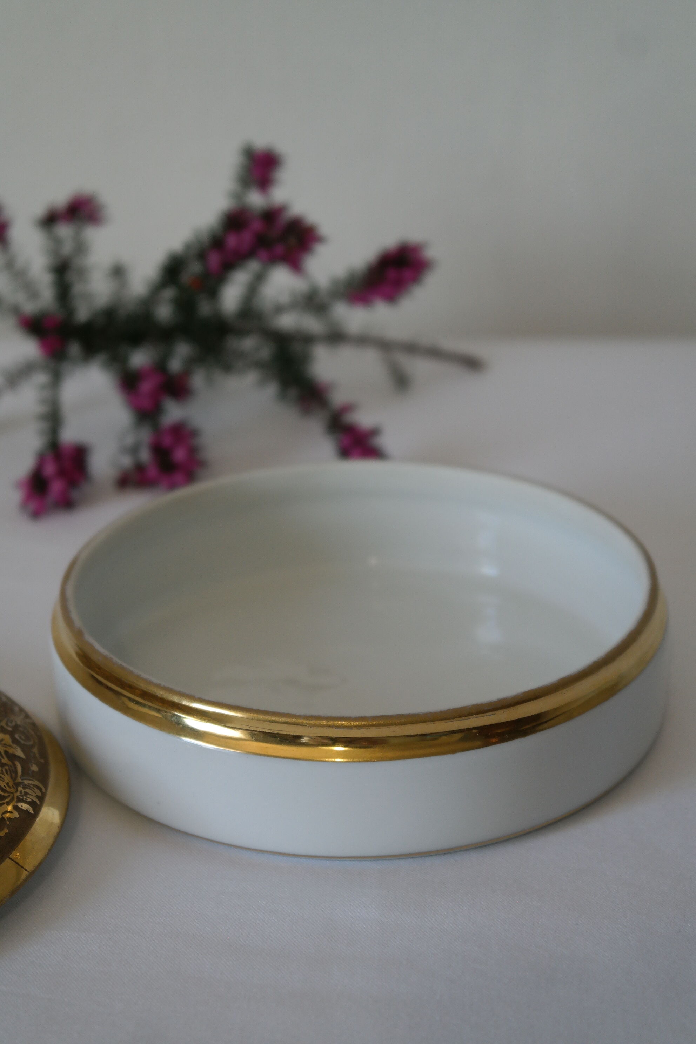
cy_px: 522
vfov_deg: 29.2
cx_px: 348
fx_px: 2001
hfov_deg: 19.7
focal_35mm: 69
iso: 800
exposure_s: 1/80
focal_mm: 45
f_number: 5.6
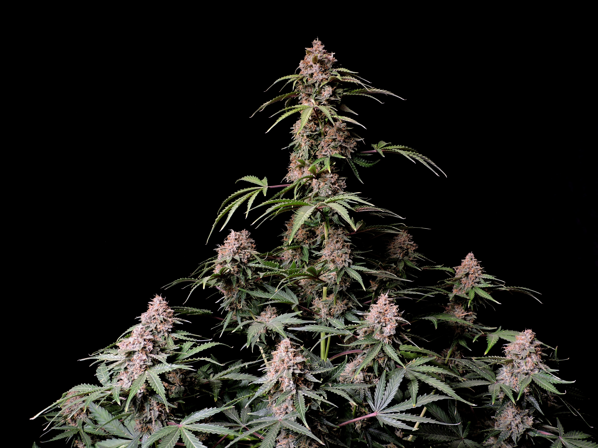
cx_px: 299
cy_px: 224
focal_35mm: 35
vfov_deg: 40.7
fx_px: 605
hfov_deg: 52.6
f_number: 3.3
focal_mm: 6.2
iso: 100
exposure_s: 1/30
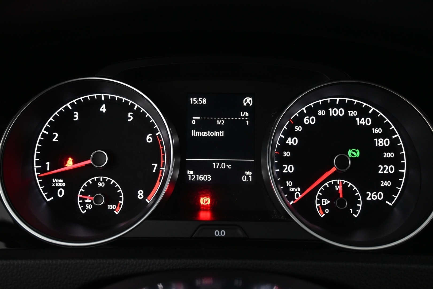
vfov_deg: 36.9
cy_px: 144
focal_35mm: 36
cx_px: 216
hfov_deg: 53.1
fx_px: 433
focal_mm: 24
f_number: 4.2
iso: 2200
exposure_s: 1/40
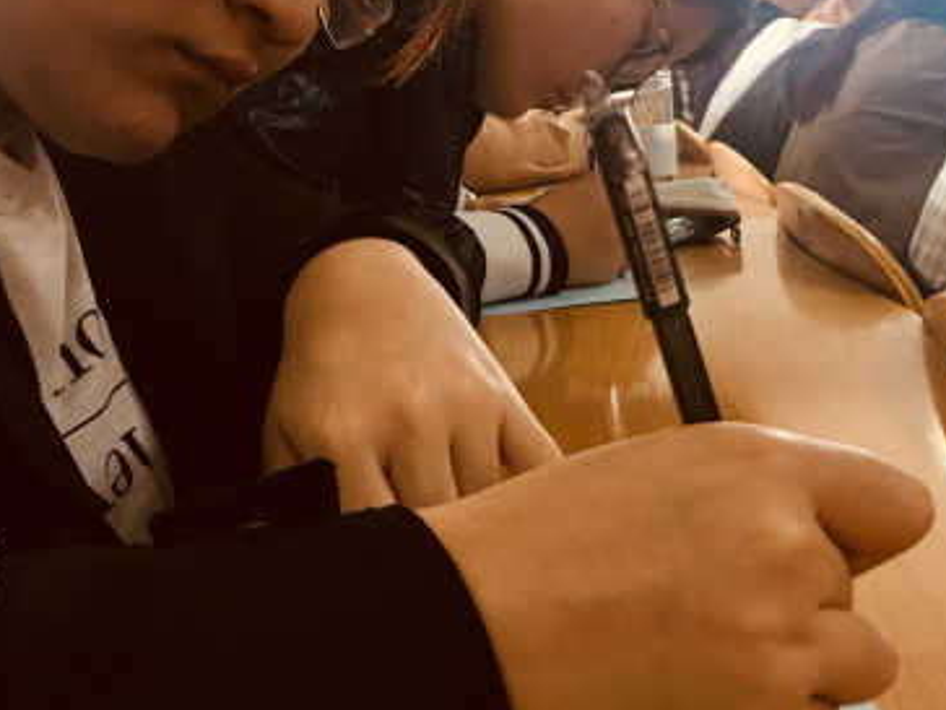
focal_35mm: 51
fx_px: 1394
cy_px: 299
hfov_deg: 37.5
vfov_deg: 28.5
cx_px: 486
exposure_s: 1/17
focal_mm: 4.15
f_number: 2.2
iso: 80
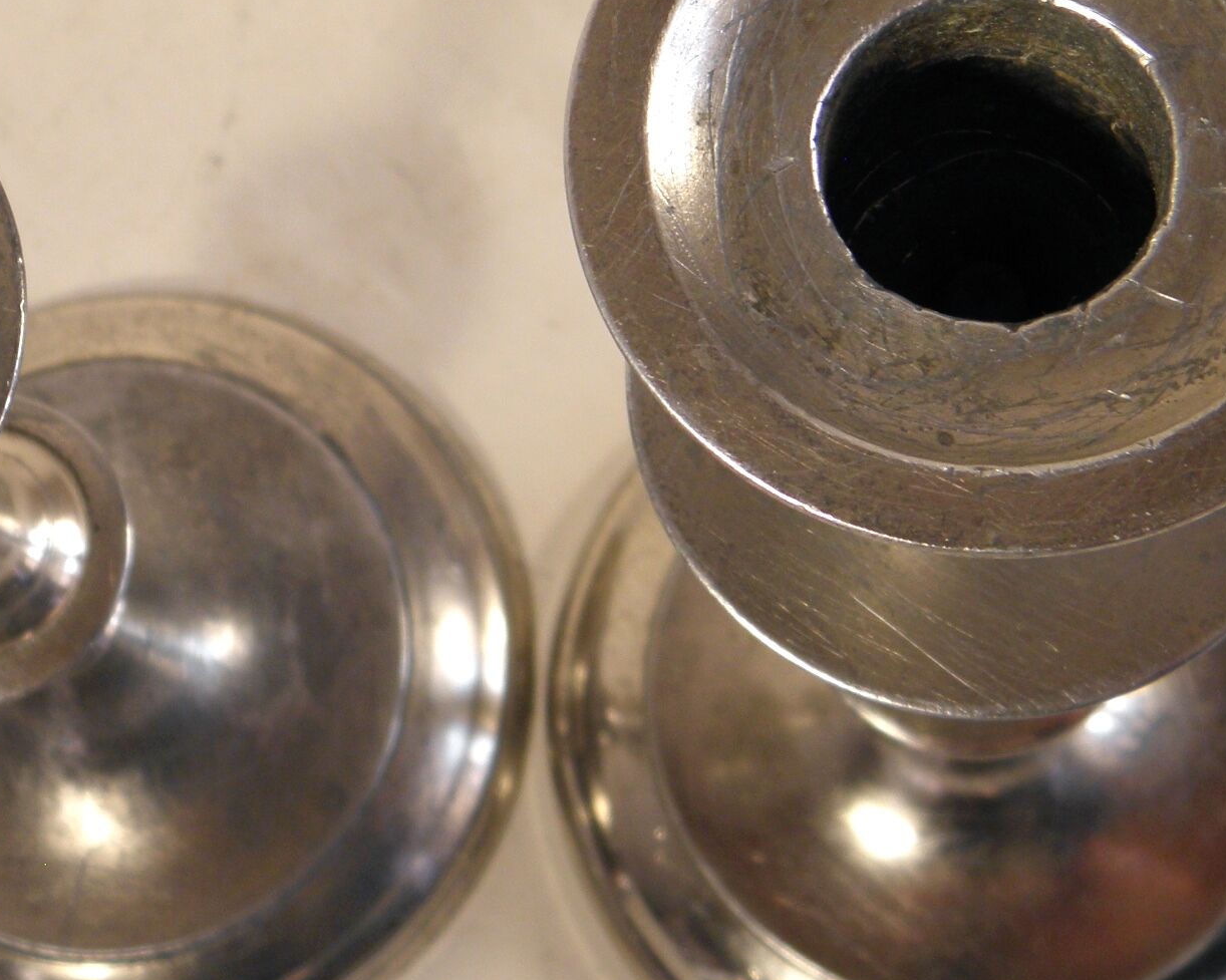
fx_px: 3265
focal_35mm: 90
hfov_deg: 21.0
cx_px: 259
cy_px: 237
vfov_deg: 17.0
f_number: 3.9
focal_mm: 7.9
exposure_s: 1/60
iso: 100
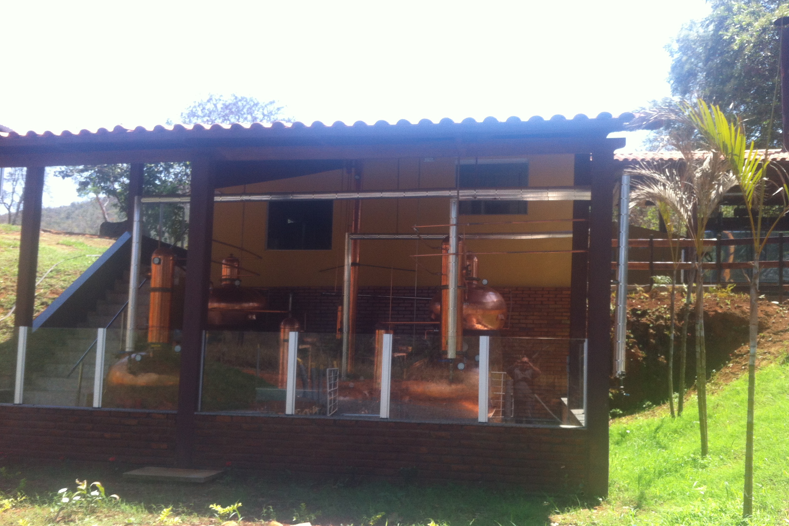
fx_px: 811
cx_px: 392
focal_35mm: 37
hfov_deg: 51.9
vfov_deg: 35.9
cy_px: 297
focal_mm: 3.85
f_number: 2.8
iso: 80
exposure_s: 1/335
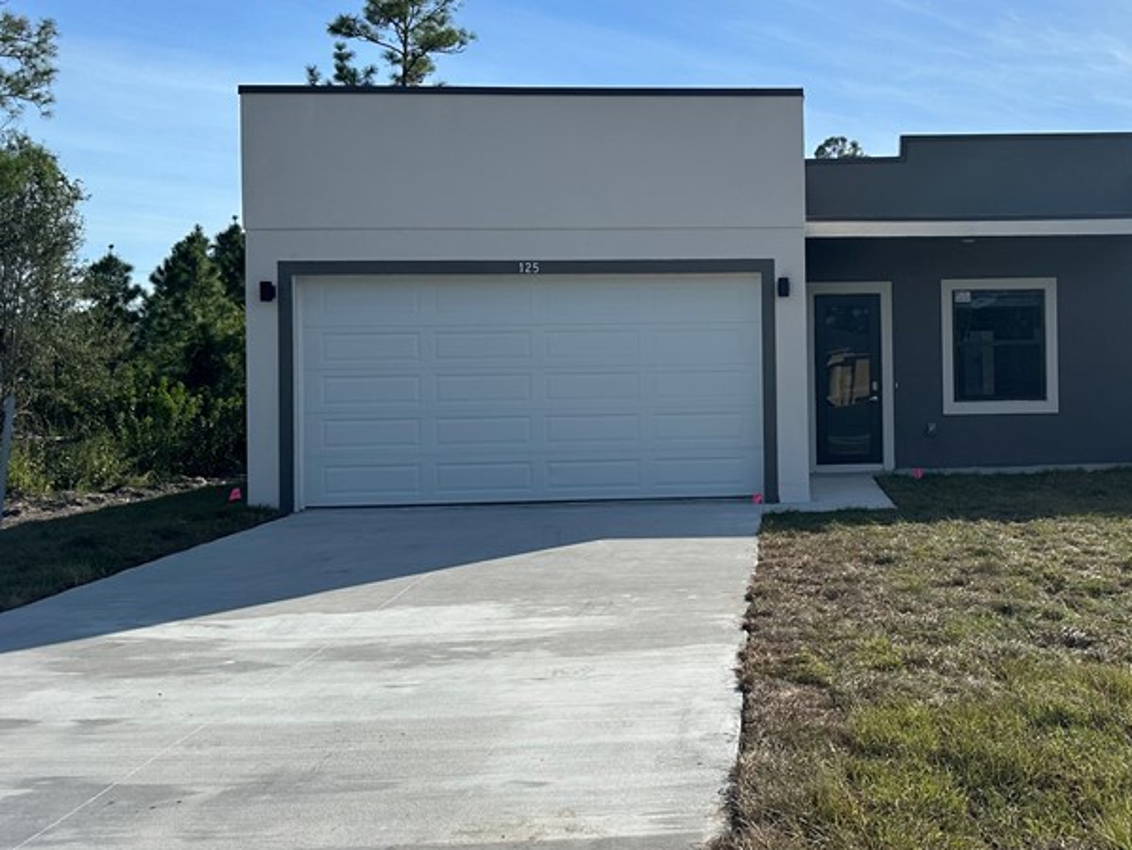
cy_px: 363
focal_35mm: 41
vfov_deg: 35.1
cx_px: 847
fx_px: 1342
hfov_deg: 44.3
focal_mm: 6.86
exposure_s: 1/8197
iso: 80
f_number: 1.78
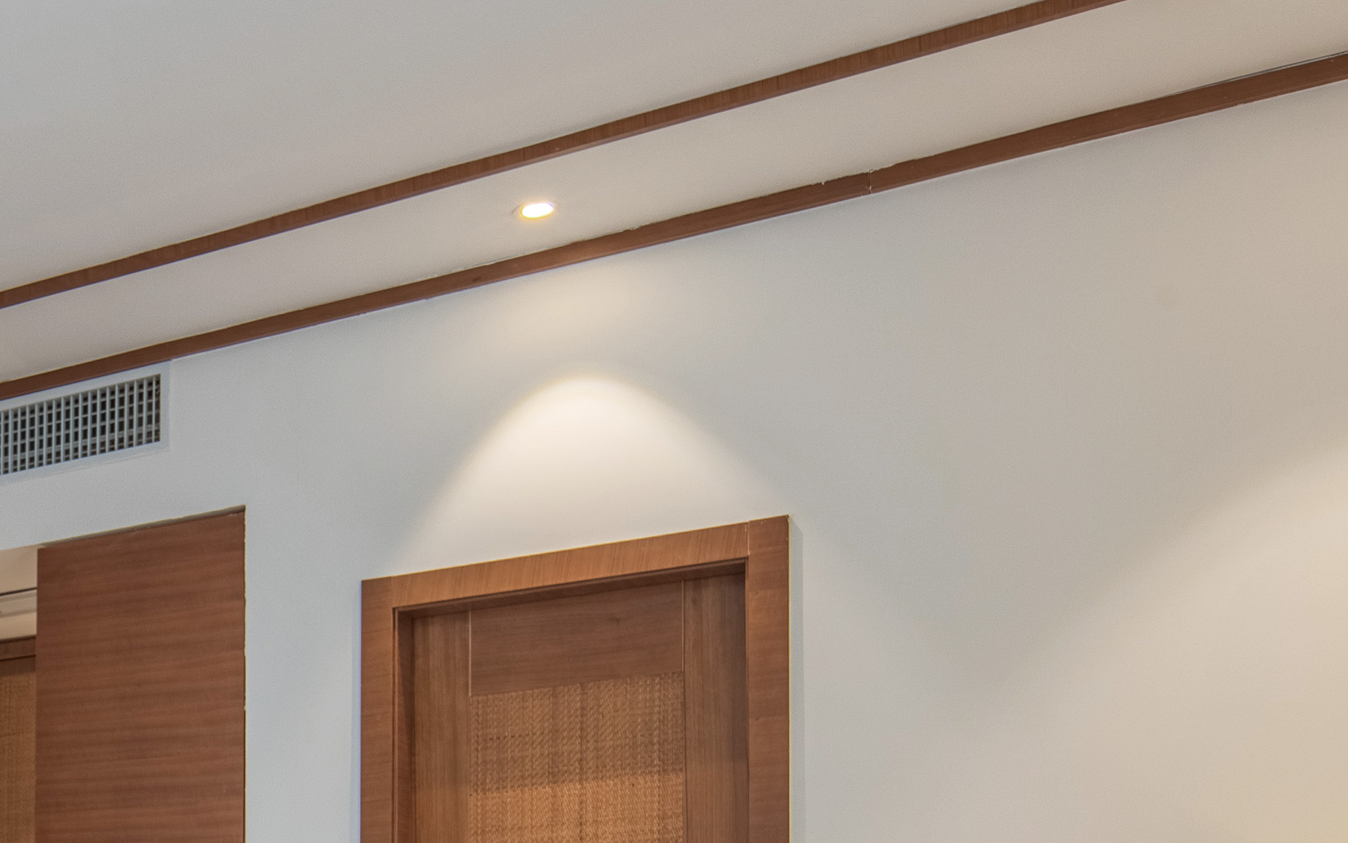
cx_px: -123
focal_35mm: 40
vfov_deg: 27.2
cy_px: 1076
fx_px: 1470
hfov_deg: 40.2
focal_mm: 13
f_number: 2.8
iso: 200
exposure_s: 1/6
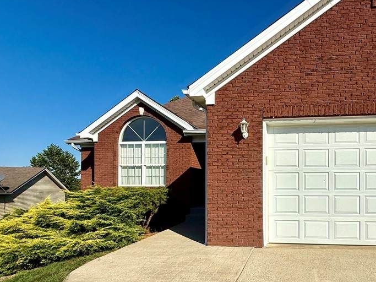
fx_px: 228
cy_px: 187
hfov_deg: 74.4
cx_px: 274
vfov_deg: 62.0
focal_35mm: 21
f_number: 2.2
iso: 50
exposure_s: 1/5155
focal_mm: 2.22
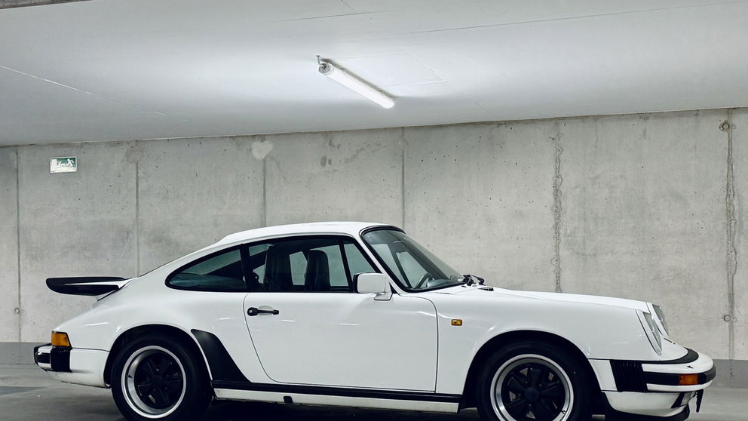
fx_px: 536
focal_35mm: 27
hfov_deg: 69.9
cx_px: 369
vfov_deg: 42.9
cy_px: 226
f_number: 1.78
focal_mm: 6.76
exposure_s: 1/100
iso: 160
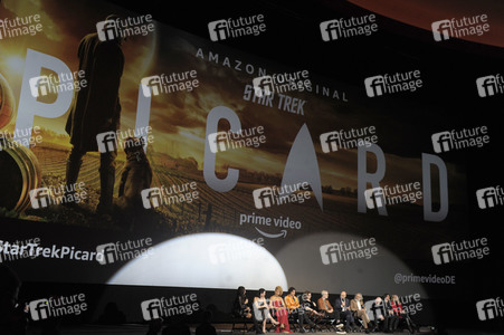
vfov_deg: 35.0
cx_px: 252
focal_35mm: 38
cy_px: 168
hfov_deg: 50.7
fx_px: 532
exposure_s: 1/125
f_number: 5.6
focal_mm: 38
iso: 2000
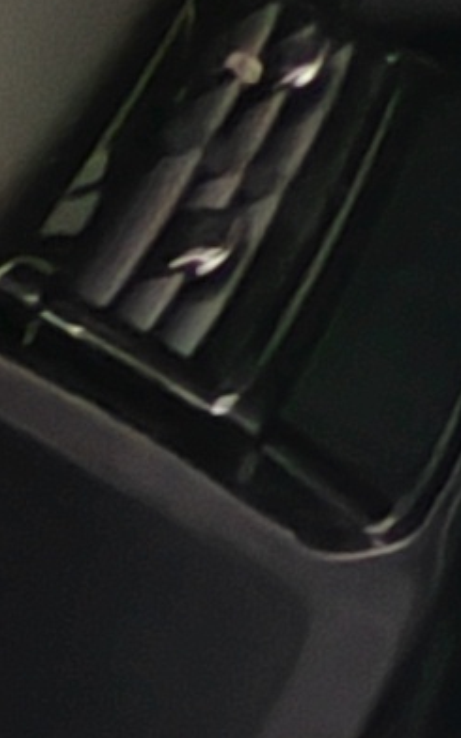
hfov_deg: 6.1
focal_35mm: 144
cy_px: -586
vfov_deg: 13.1
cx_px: 2284
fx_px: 2895
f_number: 2.2
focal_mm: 2.16
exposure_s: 1/33
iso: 500
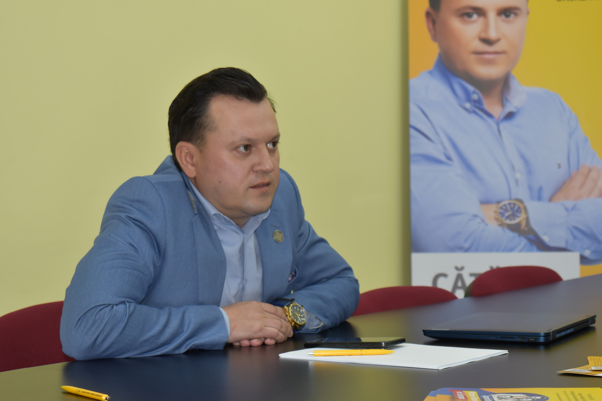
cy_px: 200
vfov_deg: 16.6
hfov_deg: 24.6
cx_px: 301
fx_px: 1379
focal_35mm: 82
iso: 800
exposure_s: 1/125
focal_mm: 55
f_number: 5.6
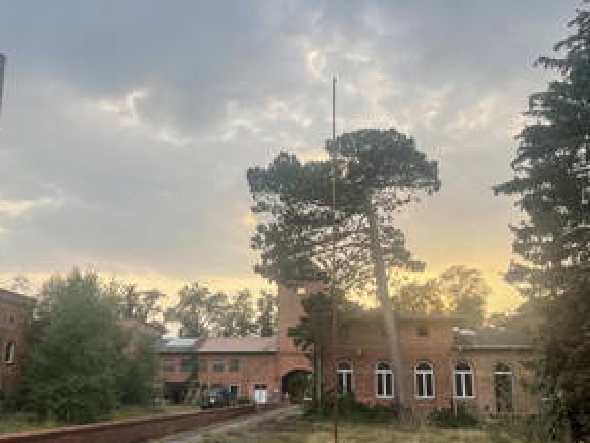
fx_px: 614
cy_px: 257
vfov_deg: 39.6
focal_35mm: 36
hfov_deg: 51.3
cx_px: 280
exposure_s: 1/988
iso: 32
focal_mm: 4.2
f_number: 1.6
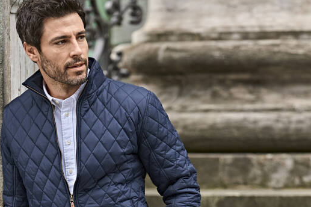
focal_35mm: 349
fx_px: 3013
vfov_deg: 3.9
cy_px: 180
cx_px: 208
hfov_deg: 5.9
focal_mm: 164
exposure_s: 1/1250
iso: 800
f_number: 2.8
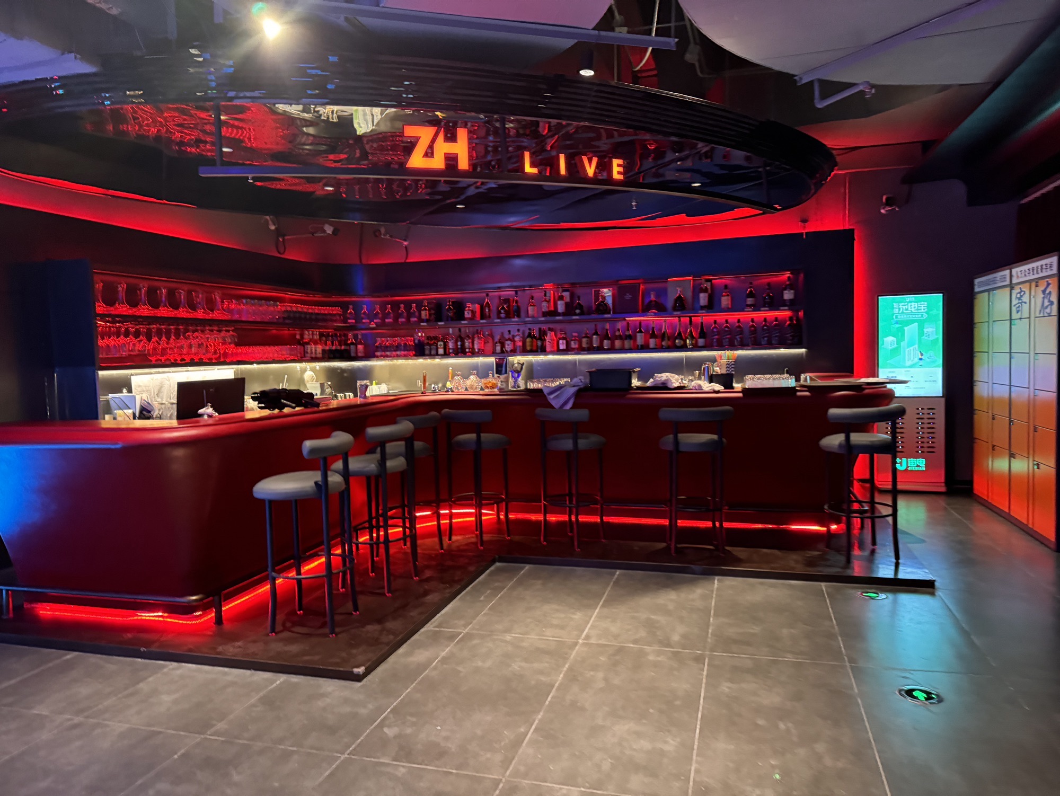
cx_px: 530
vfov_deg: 56.9
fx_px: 735
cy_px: 398
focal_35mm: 24
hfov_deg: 71.6
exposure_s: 1/50
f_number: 1.78
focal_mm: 6.86
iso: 800
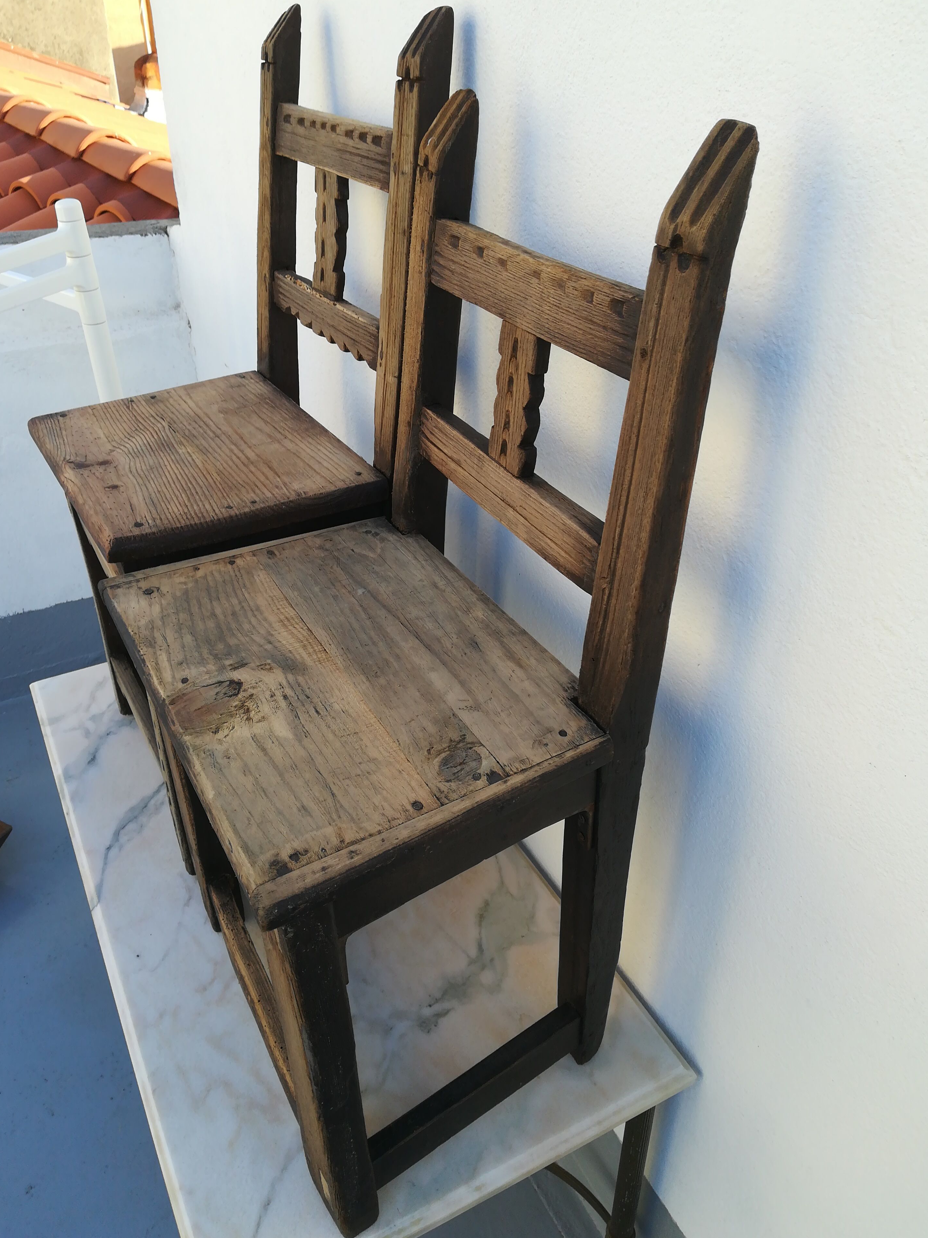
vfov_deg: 65.3
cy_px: 600
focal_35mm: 27
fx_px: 965
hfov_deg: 51.4
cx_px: 454
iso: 50
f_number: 2.2
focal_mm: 3.83
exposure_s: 1/235
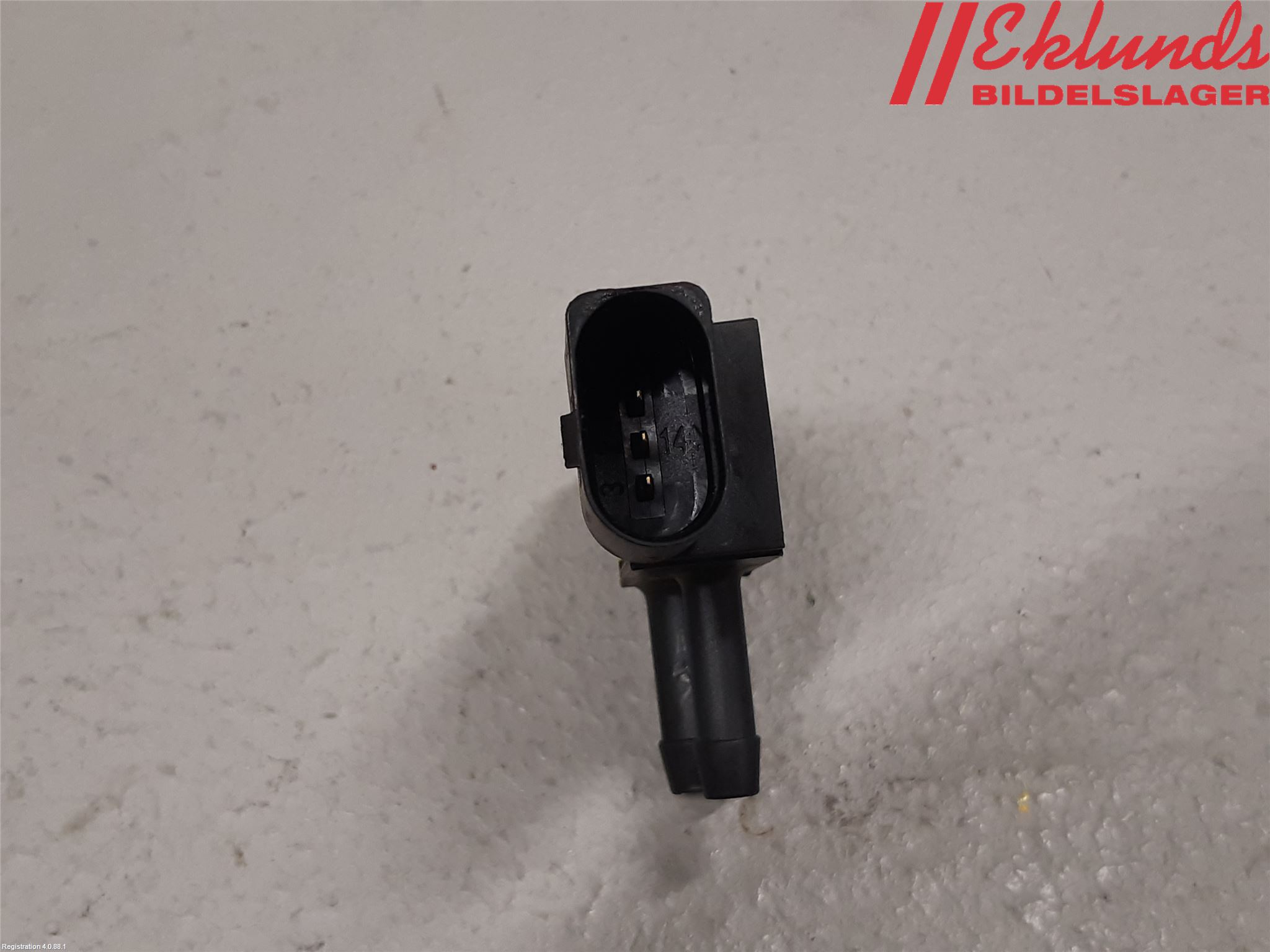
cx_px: 635
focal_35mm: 26
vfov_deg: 53.1
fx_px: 954
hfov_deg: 67.3
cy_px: 476
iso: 100
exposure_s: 1/50
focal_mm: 3.93
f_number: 1.7
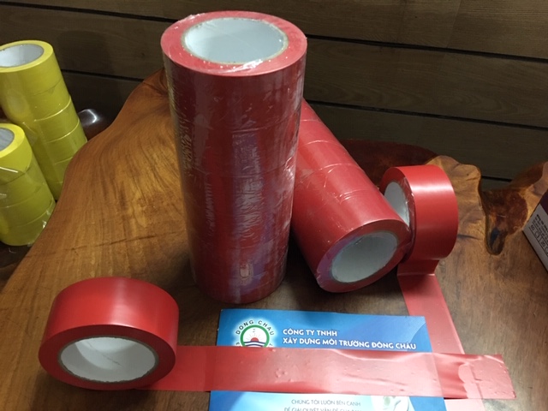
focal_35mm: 29
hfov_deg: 61.7
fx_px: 459
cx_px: 274
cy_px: 206
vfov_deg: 48.2
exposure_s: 1/8
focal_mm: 4.15
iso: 125
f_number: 2.2
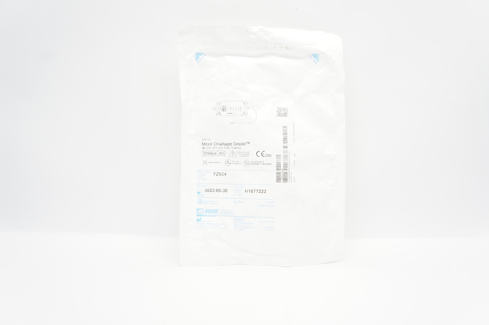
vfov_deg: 43.5
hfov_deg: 62.0
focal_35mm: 30
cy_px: 162
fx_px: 407
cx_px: 244
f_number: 5.6
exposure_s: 1/60
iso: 800
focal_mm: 20
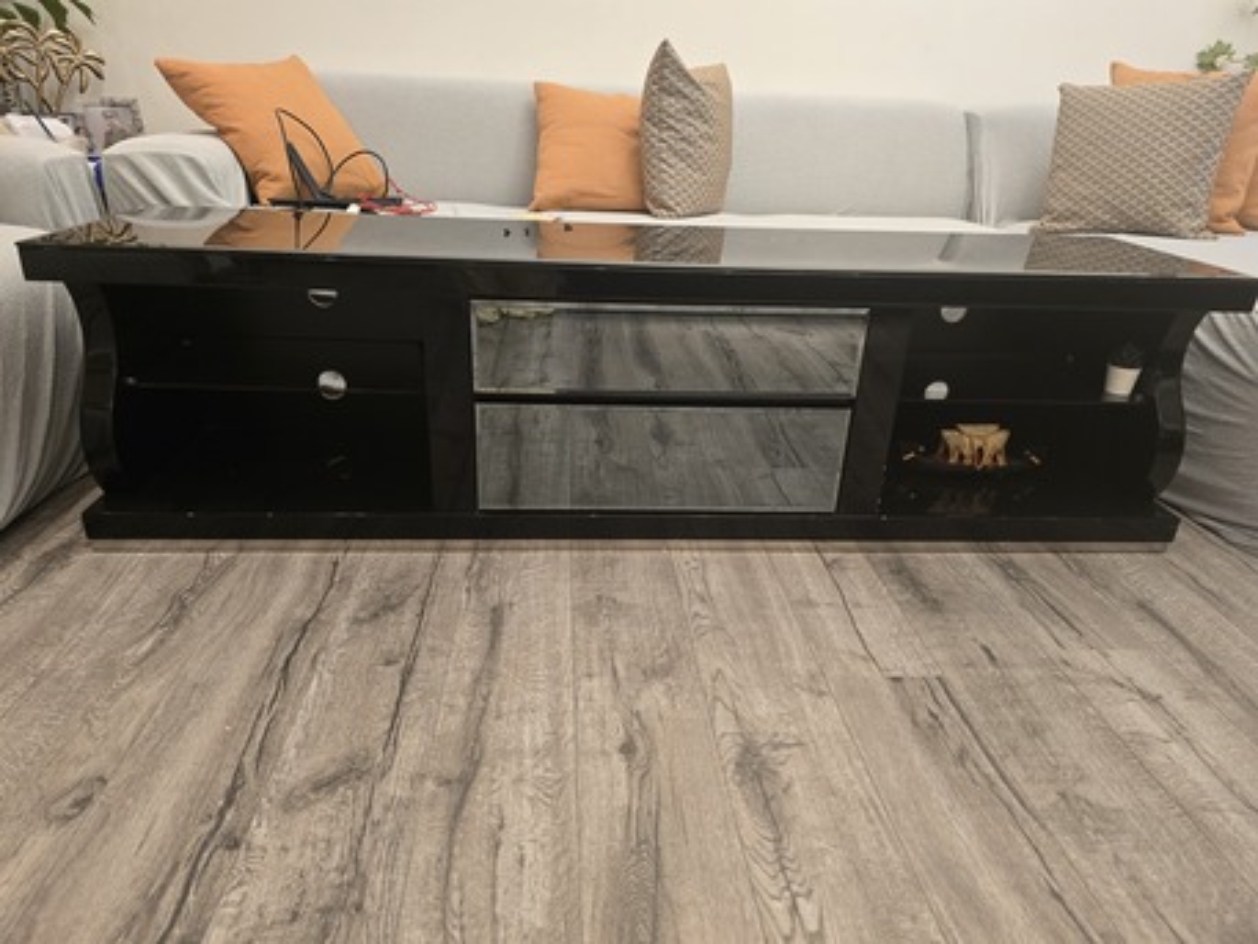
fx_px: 836
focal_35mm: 23
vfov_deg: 58.9
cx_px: 629
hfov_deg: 73.9
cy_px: 472
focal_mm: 6.3
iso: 640
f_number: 1.7
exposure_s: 1/100
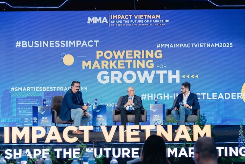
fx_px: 476
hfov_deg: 28.8
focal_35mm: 70
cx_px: 122
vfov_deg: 19.5
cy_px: 82
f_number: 3.5
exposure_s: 1/250
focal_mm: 70
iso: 640
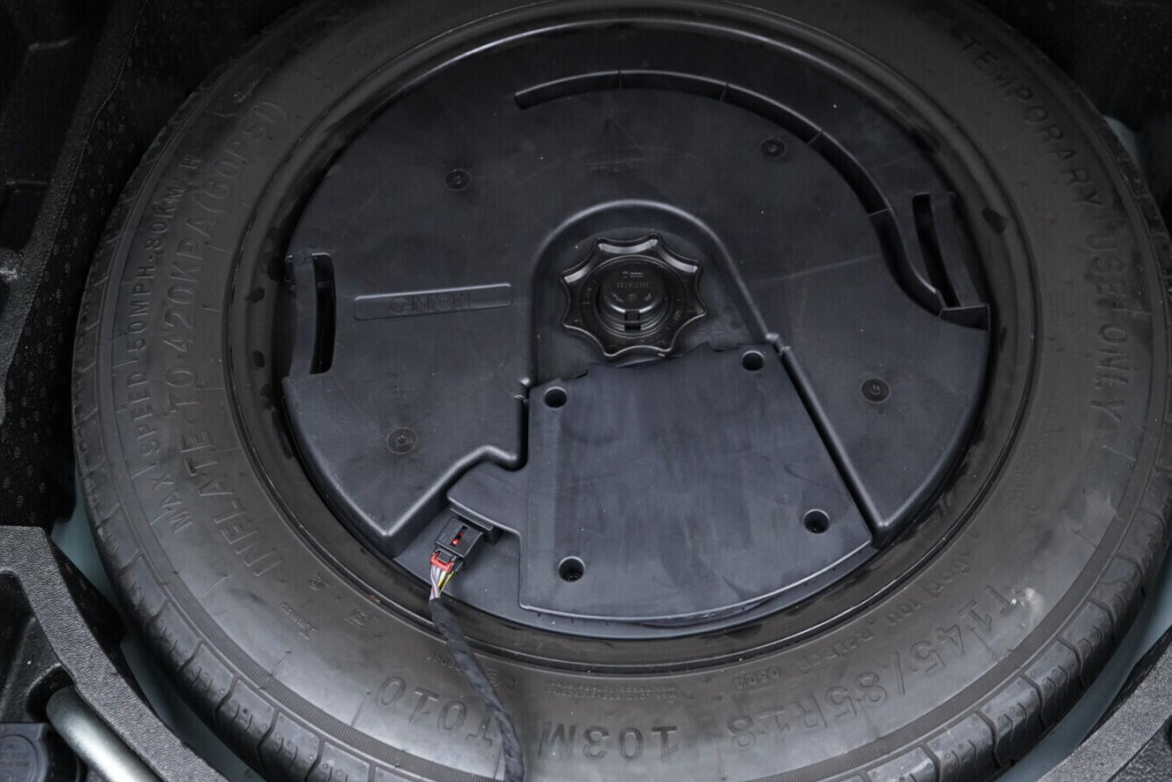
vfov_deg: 34.2
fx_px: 1270
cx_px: 633
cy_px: 386
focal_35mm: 39
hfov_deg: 49.5
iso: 1000
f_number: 2.8
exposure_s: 1/40
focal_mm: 24
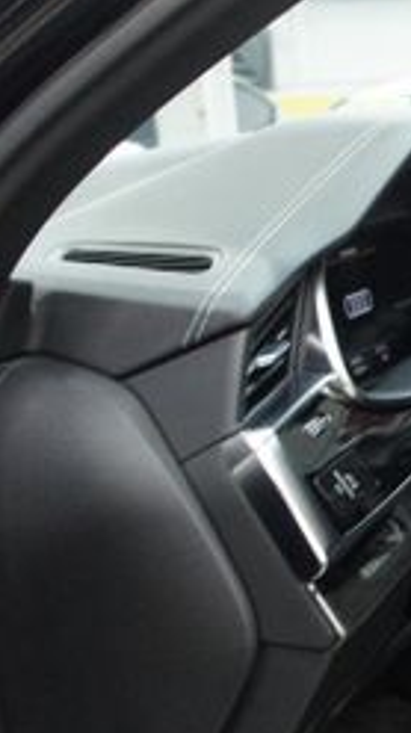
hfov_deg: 13.4
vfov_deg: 28.8
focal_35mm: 73
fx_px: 1418
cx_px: 896
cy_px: 500
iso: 1250
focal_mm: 18
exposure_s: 1/30
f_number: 3.5
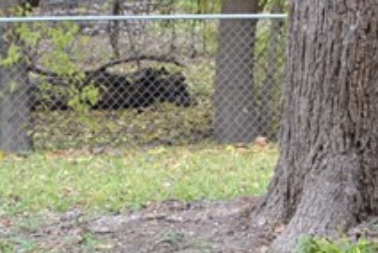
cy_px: -242
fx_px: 1451
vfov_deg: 9.4
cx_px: 499
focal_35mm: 138
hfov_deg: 14.2
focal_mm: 18
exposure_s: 1/100
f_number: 5
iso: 400
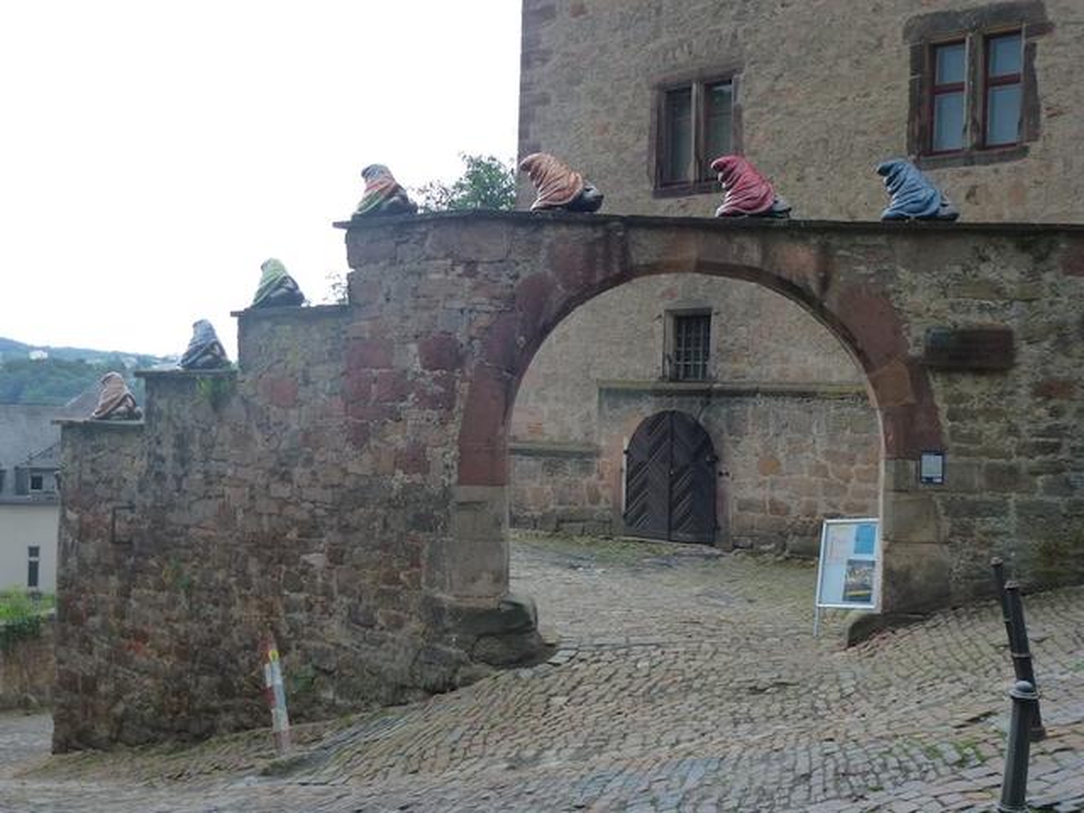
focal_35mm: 39
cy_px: 406
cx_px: 542
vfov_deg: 36.8
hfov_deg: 47.9
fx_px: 1221
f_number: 3.8
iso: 160
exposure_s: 1/160
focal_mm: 6.8
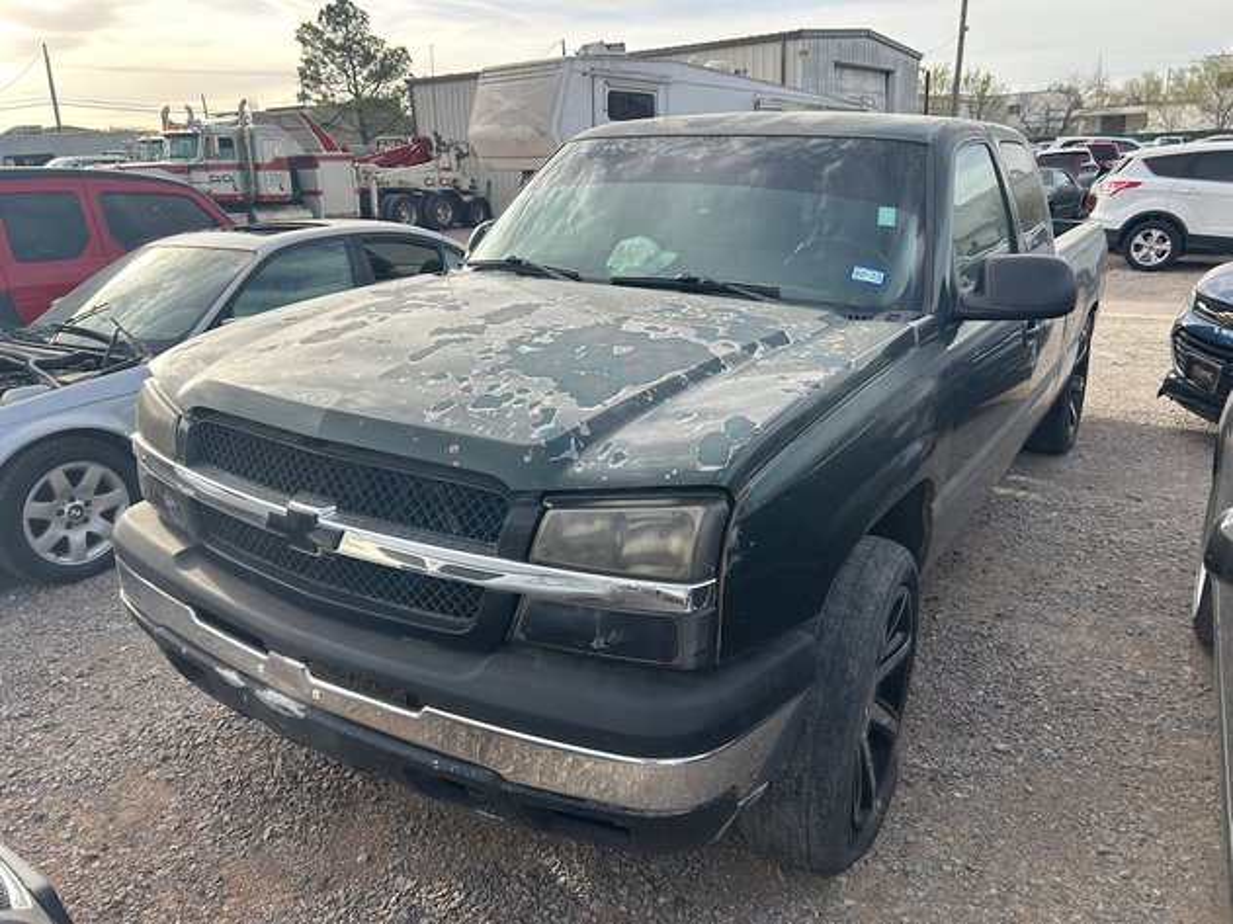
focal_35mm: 26
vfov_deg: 53.0
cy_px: 462
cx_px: 616
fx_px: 926
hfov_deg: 67.3
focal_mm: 5.7
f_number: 1.5
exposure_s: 1/1058
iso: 50
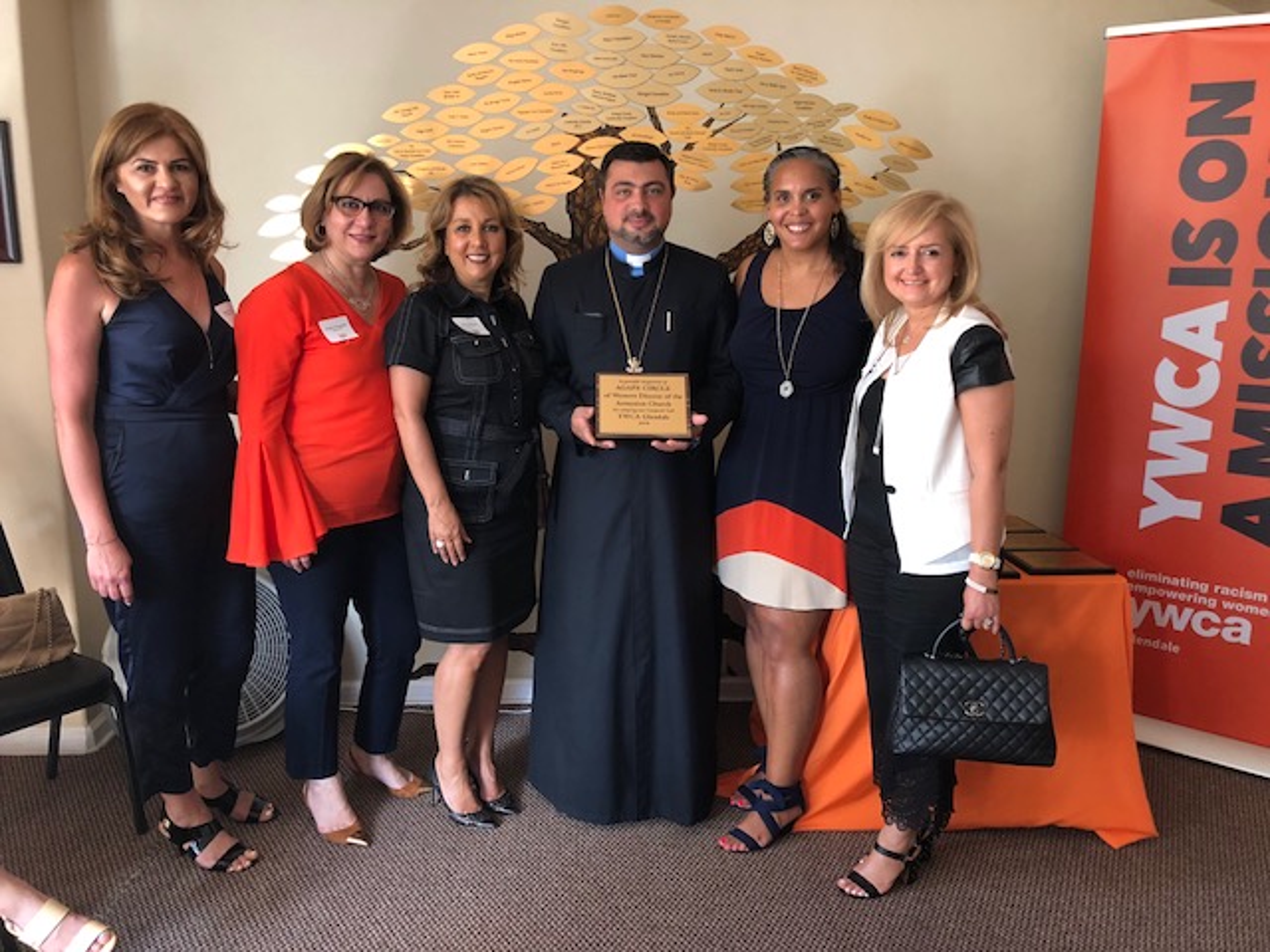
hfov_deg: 63.4
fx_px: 1027
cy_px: 476
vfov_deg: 49.7
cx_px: 635
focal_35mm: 28
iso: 64
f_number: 1.8
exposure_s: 1/15
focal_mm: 3.99
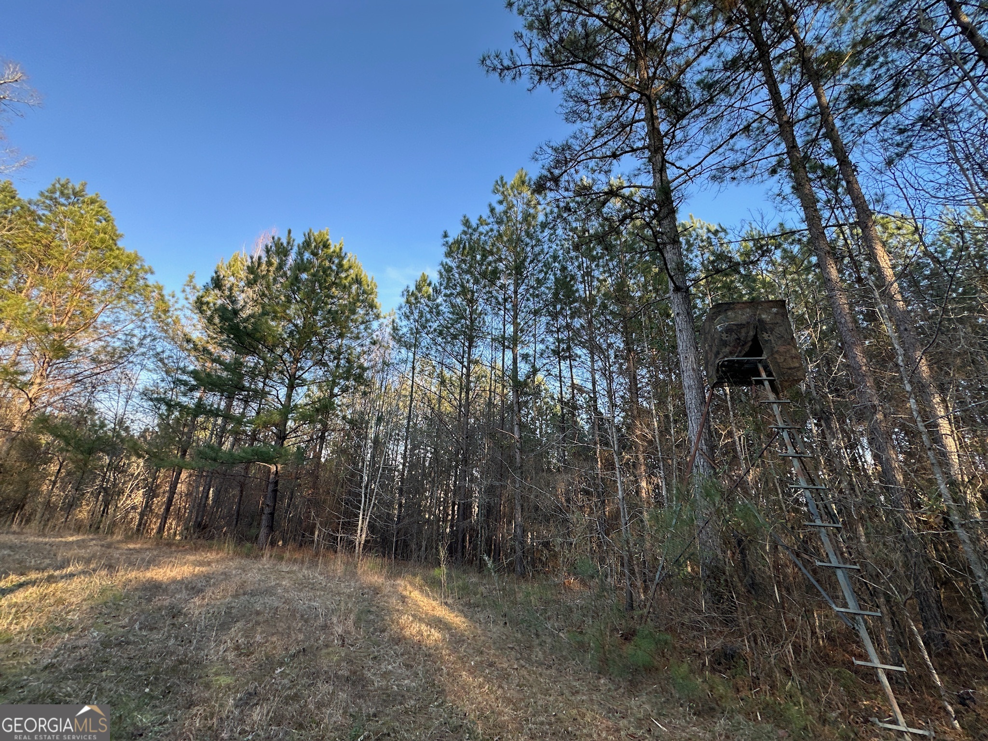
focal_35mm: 14
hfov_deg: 102.1
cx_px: 494
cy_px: 370
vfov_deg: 85.7
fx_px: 400
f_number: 2.2
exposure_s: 1/211
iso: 40
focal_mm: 2.22
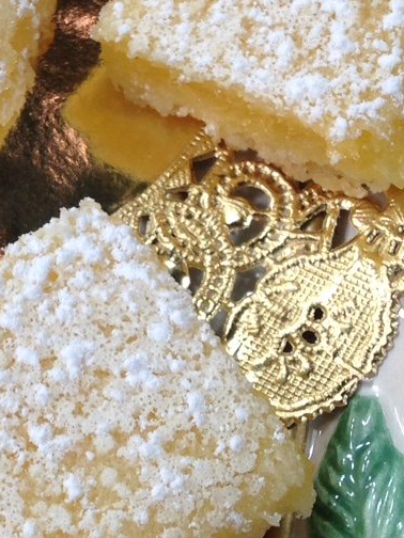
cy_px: 125
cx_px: -74
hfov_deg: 10.9
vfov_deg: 14.7
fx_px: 2085
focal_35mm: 134
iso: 50
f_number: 2.4
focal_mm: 4.12
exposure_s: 1/40
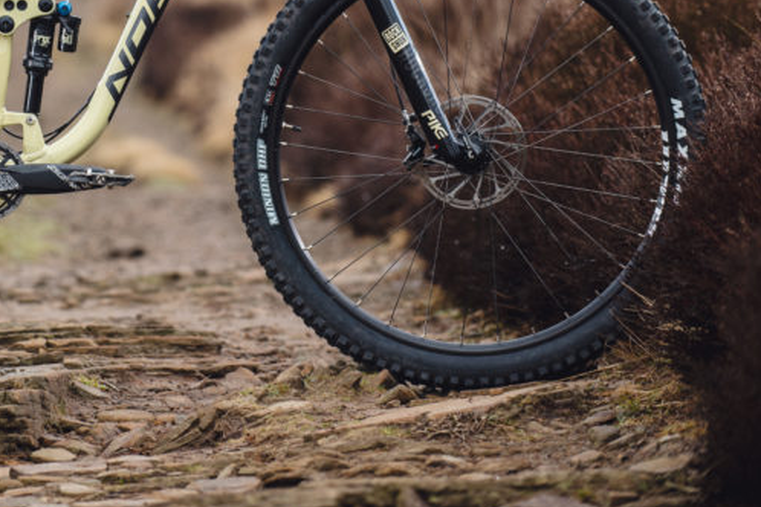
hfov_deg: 7.4
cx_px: 90
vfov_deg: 4.9
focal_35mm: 278
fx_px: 5876
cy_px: 18
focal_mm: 140
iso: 160
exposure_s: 1/500
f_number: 4
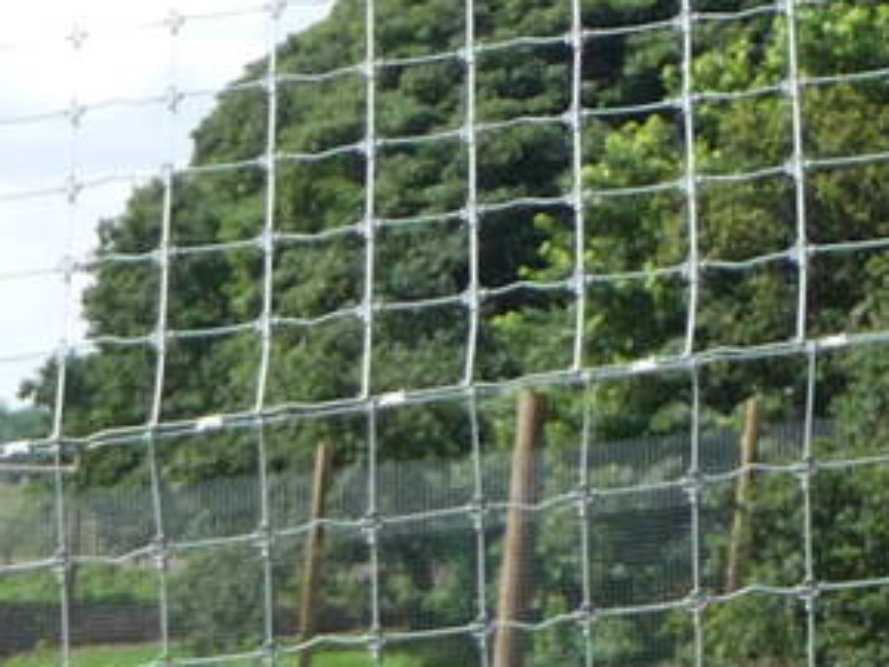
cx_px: -1269
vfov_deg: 7.0
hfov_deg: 8.9
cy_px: 1646
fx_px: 5136
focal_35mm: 200
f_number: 3.7
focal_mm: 6
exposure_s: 1/400
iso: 100
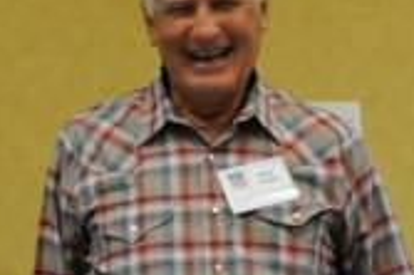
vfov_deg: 6.3
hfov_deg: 9.5
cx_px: 233
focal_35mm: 216
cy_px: 209
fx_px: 2482
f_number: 3.5
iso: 800
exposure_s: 1/30
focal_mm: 30
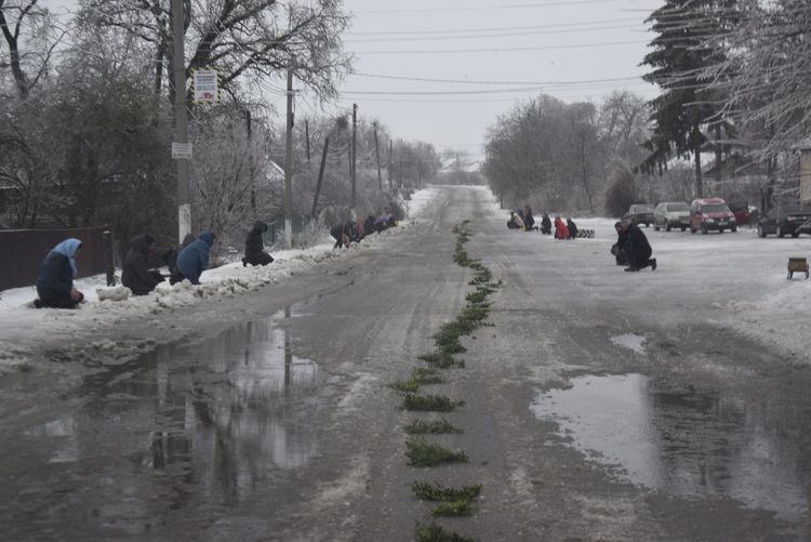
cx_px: 406
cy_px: 271
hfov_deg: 24.6
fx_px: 1860
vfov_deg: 16.6
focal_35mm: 82
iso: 400
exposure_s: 1/125
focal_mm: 55
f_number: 5.6
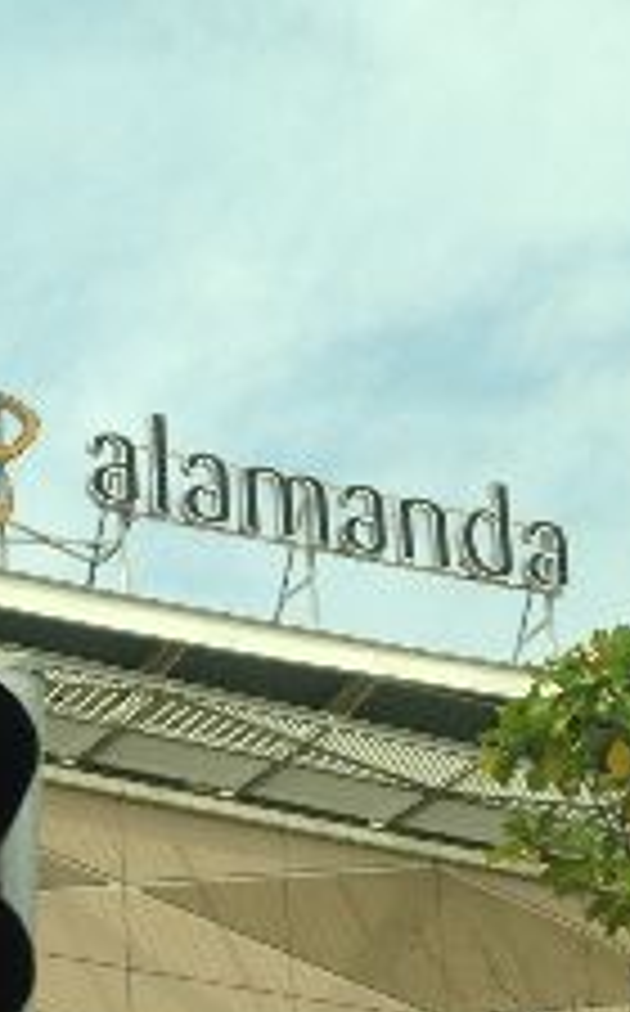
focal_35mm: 115
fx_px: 3169
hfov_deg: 11.2
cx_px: -18
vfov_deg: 17.4
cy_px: 1156
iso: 50
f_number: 2.4
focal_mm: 4.12
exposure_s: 1/723
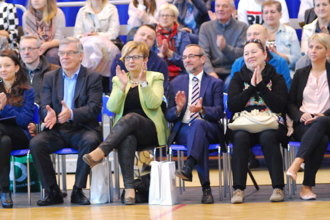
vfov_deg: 4.2
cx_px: 102
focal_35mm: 331
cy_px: 86
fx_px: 3032
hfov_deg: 6.2
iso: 800
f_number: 2.8
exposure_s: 1/60
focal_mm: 135
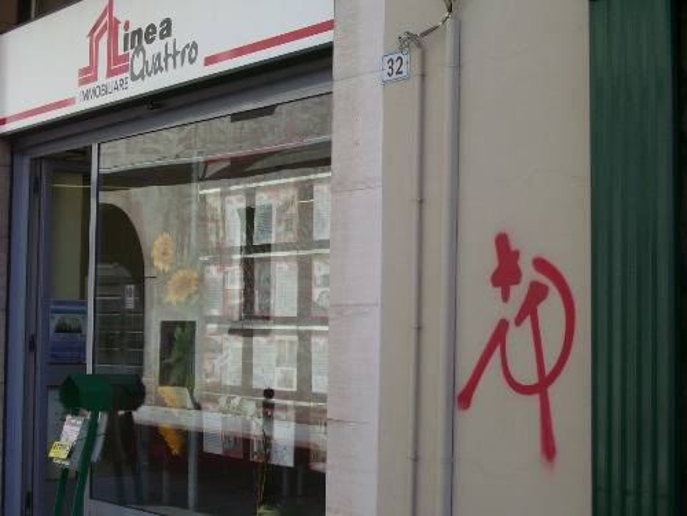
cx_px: 344
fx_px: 1310
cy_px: 258
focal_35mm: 66
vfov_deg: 22.3
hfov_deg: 29.4
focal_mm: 10.8
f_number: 3.6
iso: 80
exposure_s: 1/500
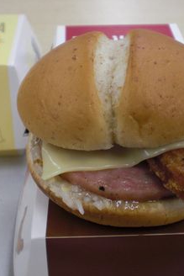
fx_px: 414
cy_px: 137
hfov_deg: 25.0
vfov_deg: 36.9
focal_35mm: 54
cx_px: 112
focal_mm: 6.3
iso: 200
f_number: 3.1
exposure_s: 1/100
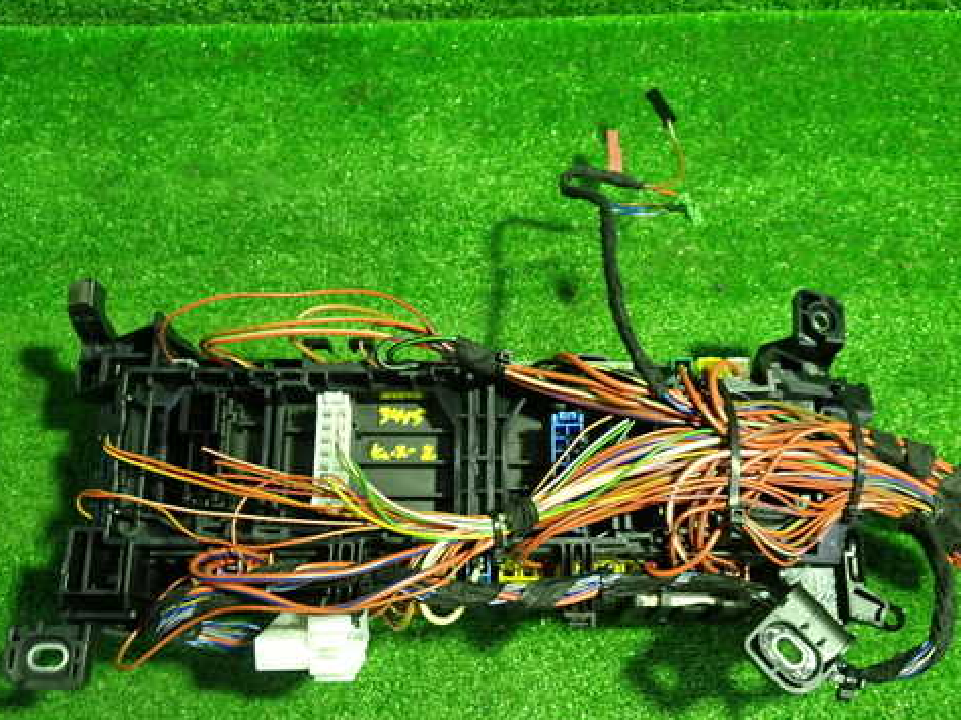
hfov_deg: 49.0
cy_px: 400
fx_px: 1054
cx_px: 515
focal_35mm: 38
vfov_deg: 37.6
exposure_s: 1/30
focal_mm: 5.4
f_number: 2.3
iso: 400
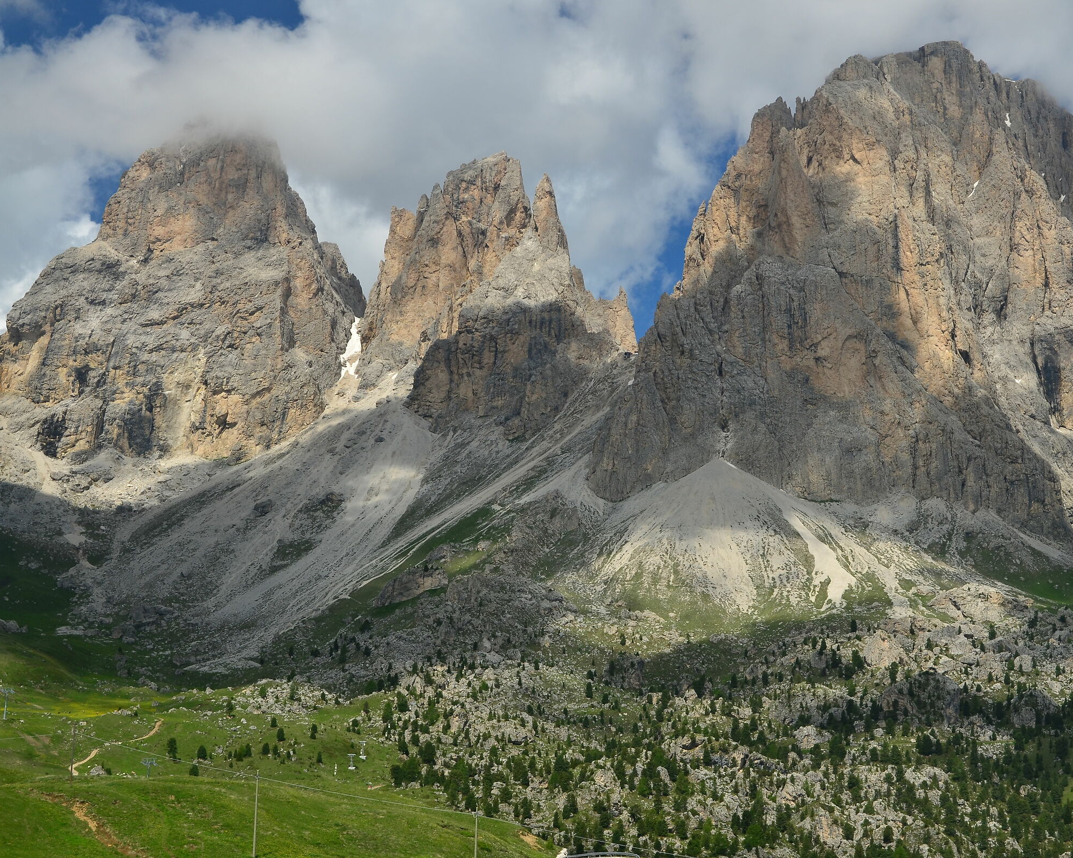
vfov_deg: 29.7
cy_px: 429
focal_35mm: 51
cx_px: 620
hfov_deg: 36.6
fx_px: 1620
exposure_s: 1/320
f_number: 8
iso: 140
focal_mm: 30
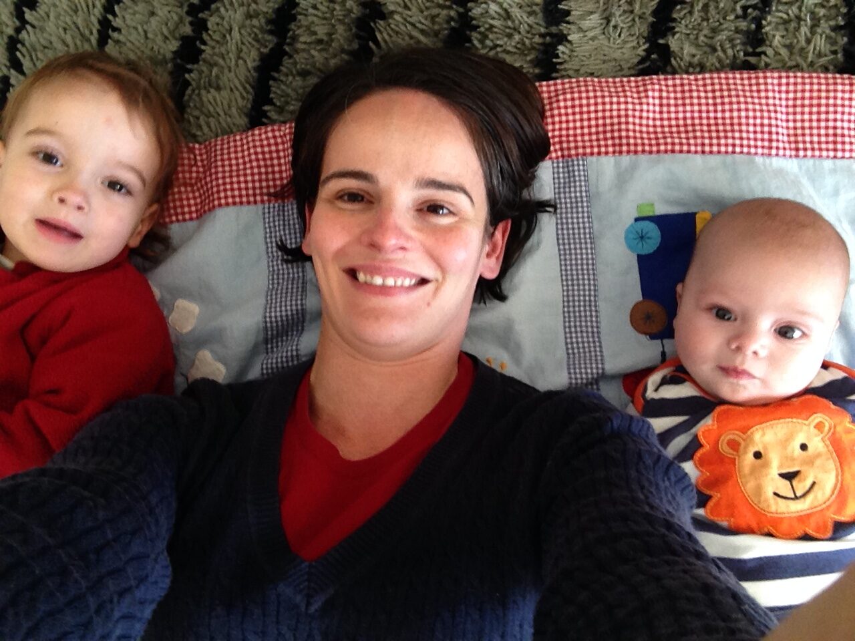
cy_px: 320
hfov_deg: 55.4
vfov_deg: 42.9
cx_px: 428
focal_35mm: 33
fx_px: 815
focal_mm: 2.15
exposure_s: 1/30
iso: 125
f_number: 2.4
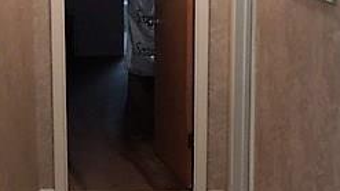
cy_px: 41
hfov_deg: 25.7
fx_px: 739
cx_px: 109
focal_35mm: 82
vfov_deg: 14.7
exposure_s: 1/30
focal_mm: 4.15
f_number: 2.2
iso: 125
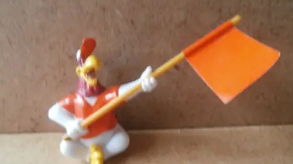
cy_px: 97
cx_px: 145
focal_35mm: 27
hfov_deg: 69.9
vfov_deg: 42.7
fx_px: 210
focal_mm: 4.2
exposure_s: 1/10
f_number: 3
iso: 200
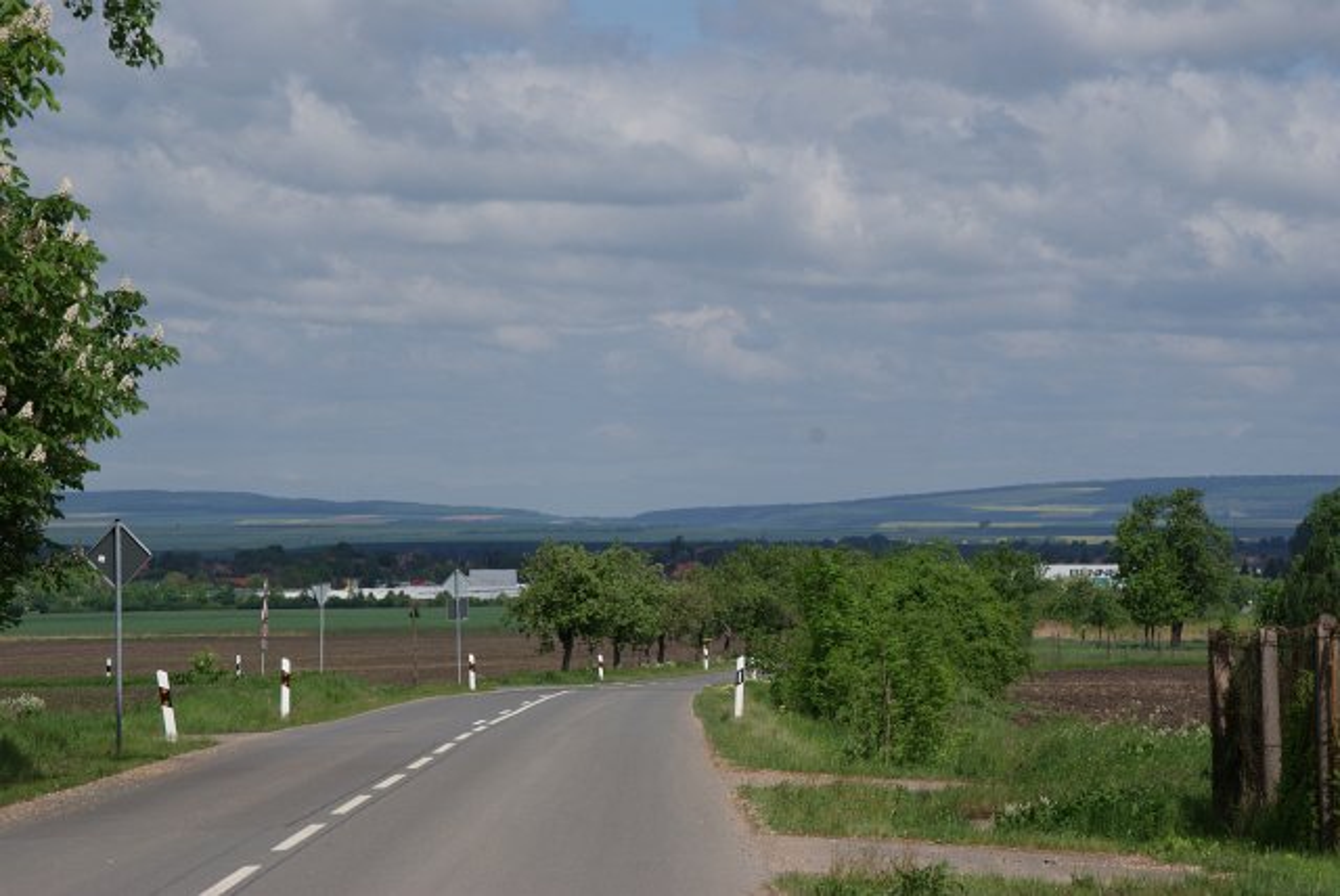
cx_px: 670
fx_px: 5029
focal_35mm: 135
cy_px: 448
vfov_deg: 10.2
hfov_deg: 15.2
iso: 100
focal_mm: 90
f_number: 13
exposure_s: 1/250
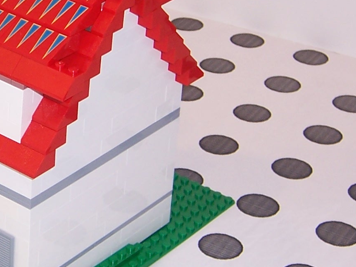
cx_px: -30
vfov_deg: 11.3
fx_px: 1347
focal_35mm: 131
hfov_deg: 14.7
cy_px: 100
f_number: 3.4
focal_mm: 8.2
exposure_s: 1/60
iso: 80
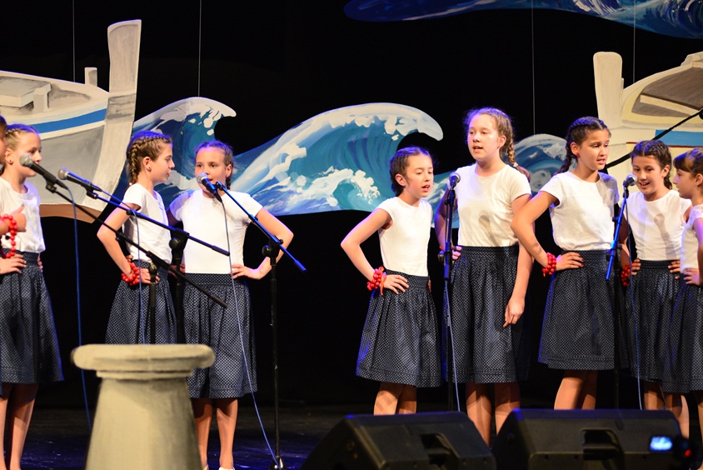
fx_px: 3439
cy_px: 228
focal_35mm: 176
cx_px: 333
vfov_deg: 7.8
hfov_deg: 11.7
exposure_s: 1/160
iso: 2000
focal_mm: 145
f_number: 2.8
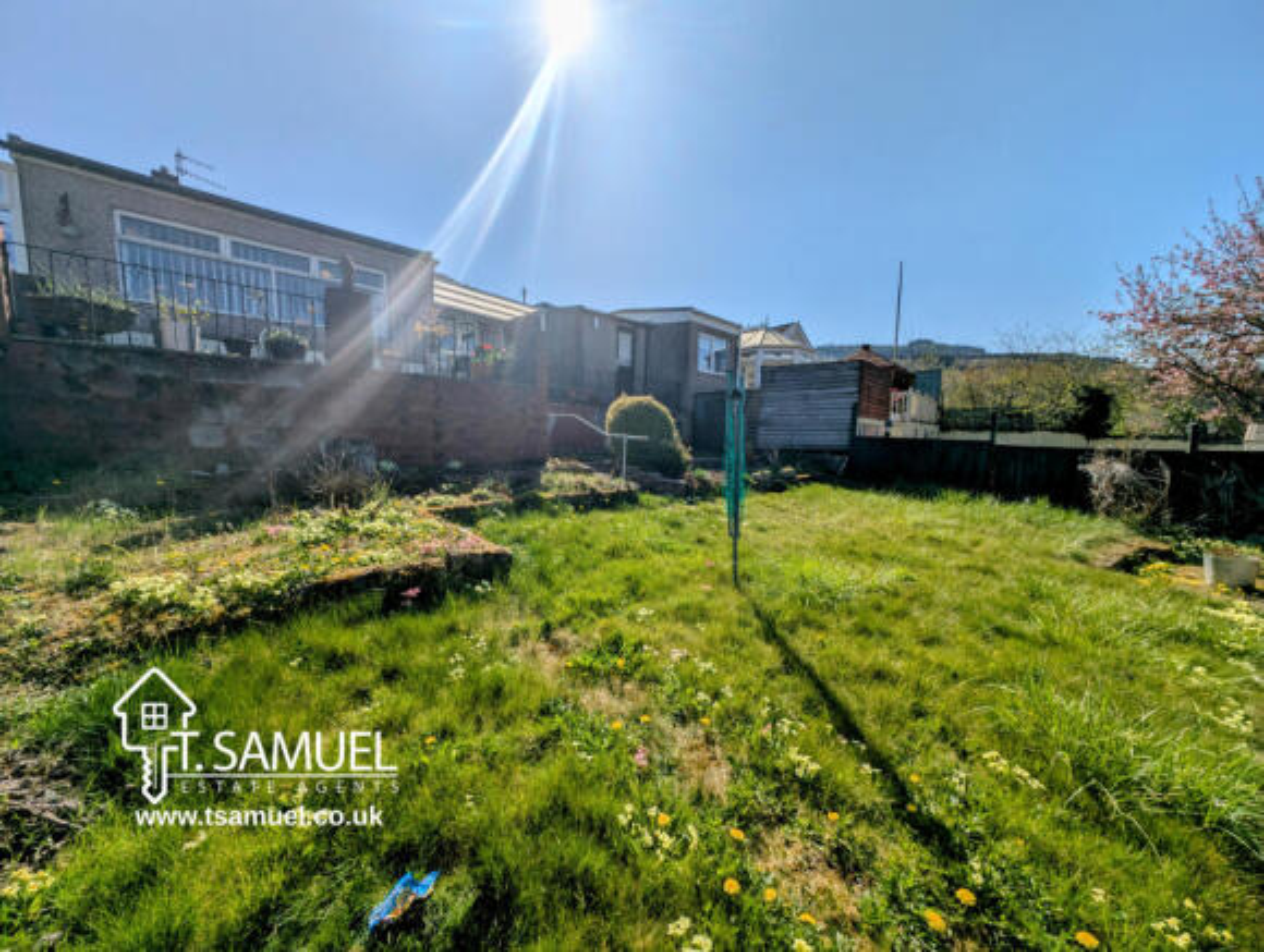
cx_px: 632
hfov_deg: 110.4
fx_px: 439
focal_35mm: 12
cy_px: 476
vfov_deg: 94.7
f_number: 1.95
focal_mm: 2.23
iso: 42
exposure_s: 1/6623
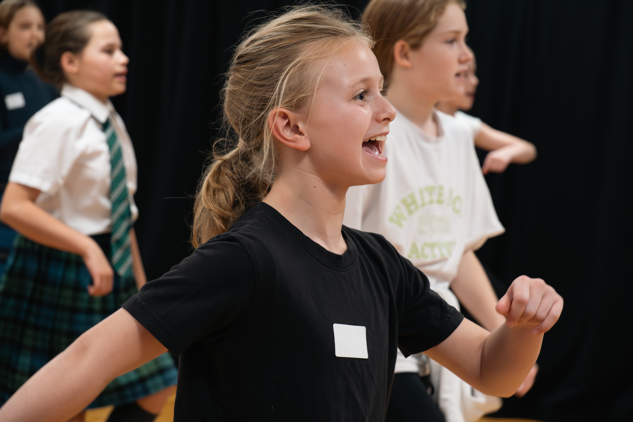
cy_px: 211
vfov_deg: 12.7
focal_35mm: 108
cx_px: 316
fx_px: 1899
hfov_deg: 18.9
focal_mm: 72
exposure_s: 1/100
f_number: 6.3
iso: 4000
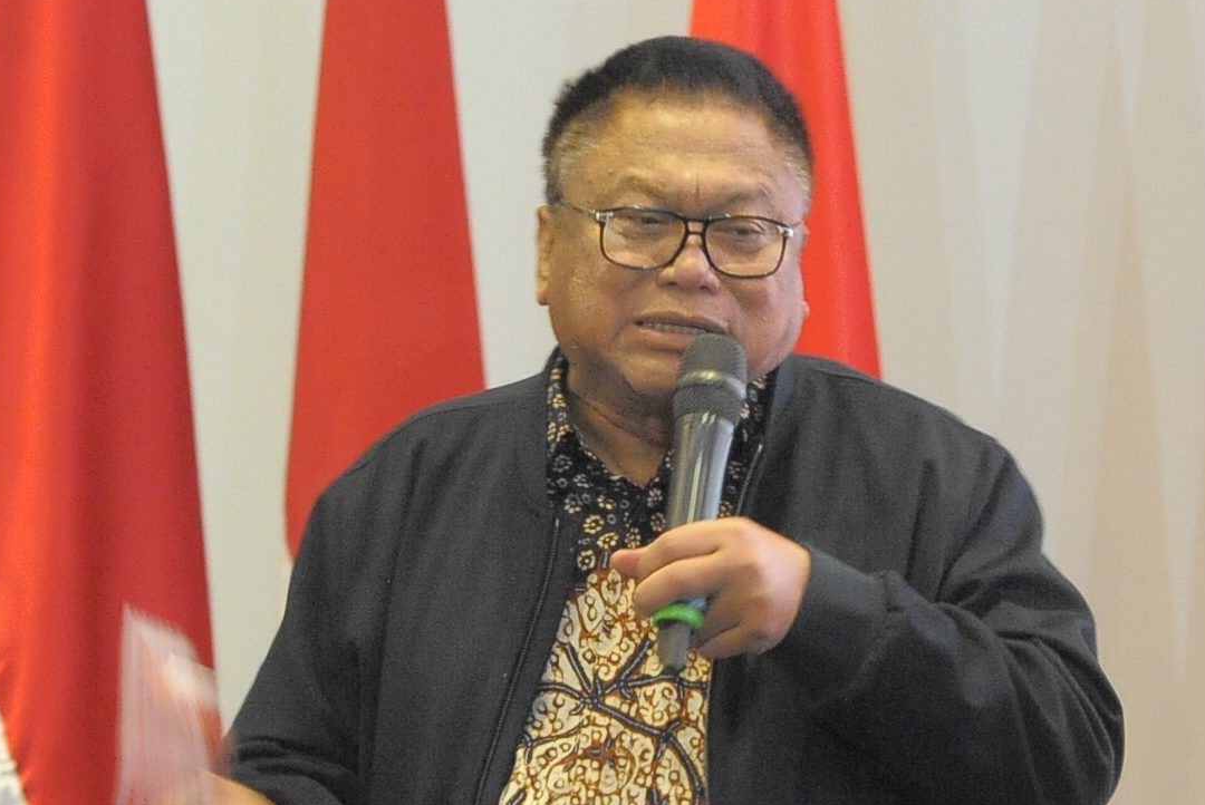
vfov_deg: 5.8
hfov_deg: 8.7
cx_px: 615
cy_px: 428
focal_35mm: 237
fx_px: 7939
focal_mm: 200
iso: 6400
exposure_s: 1/60
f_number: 6.3
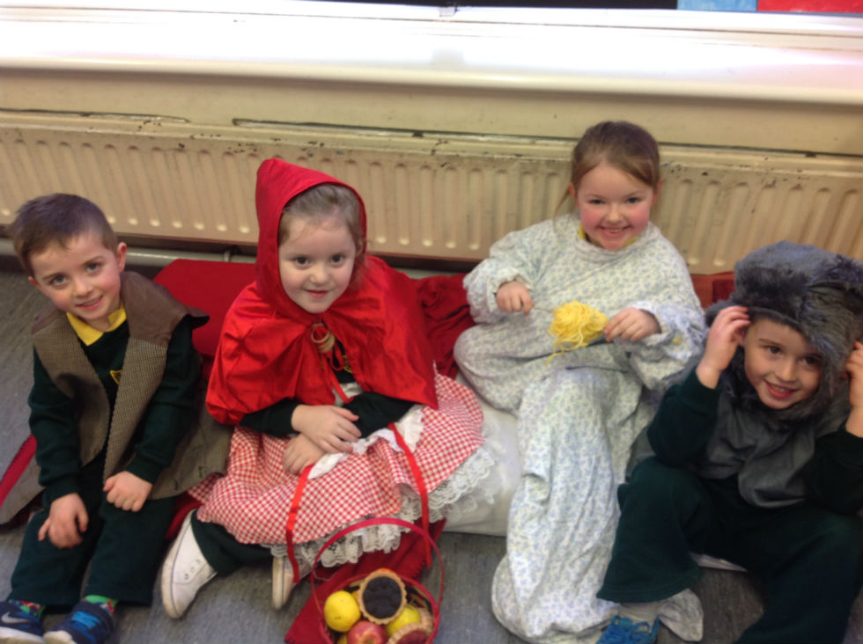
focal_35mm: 35
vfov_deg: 40.6
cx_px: 432
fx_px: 871
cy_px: 322
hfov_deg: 52.7
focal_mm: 4.28
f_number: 2.4
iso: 64
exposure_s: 1/20
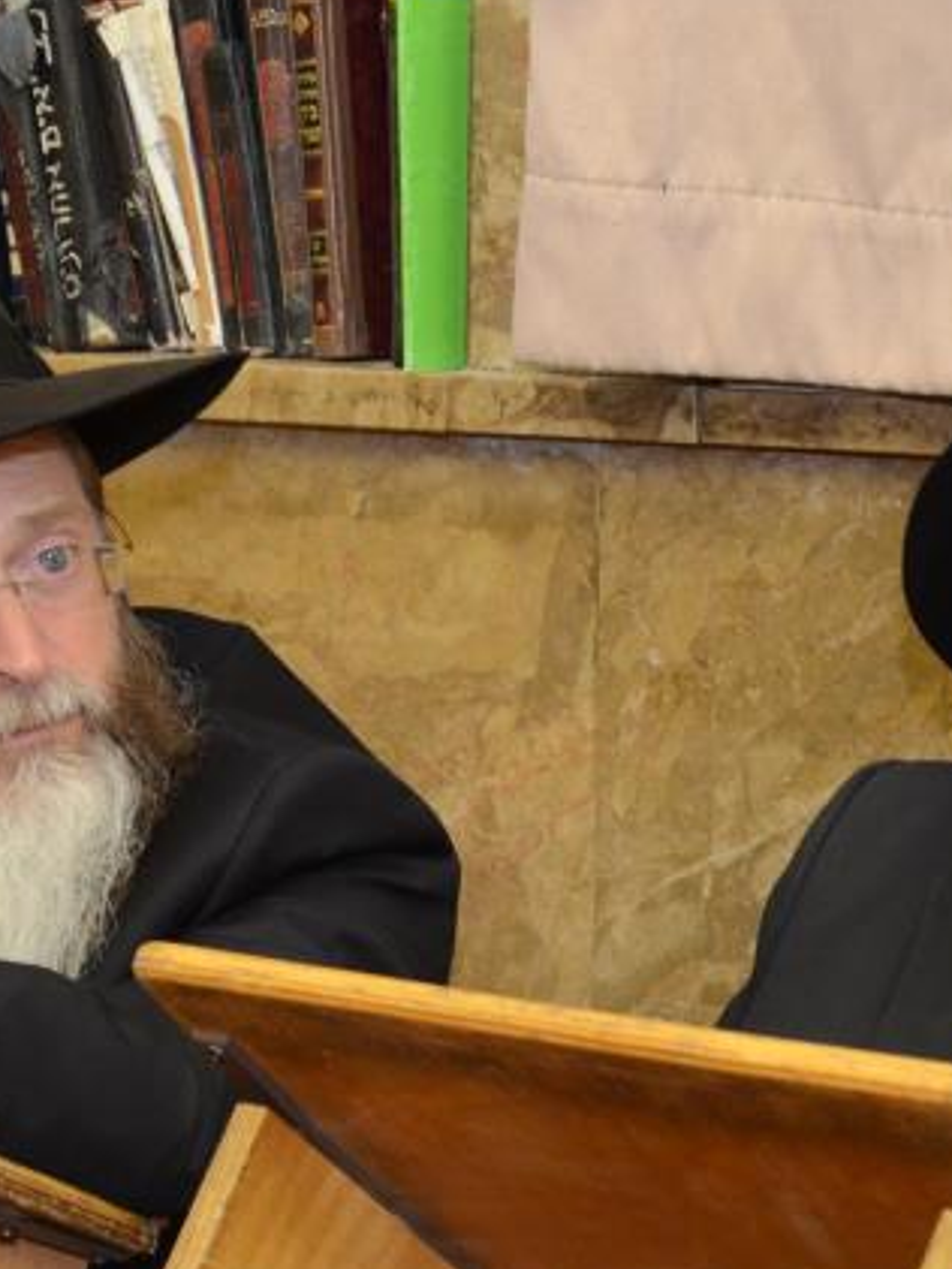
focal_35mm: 161
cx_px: 563
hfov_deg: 9.2
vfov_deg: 12.3
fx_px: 5901
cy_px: 790
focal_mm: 46
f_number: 5
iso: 1250
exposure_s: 1/200
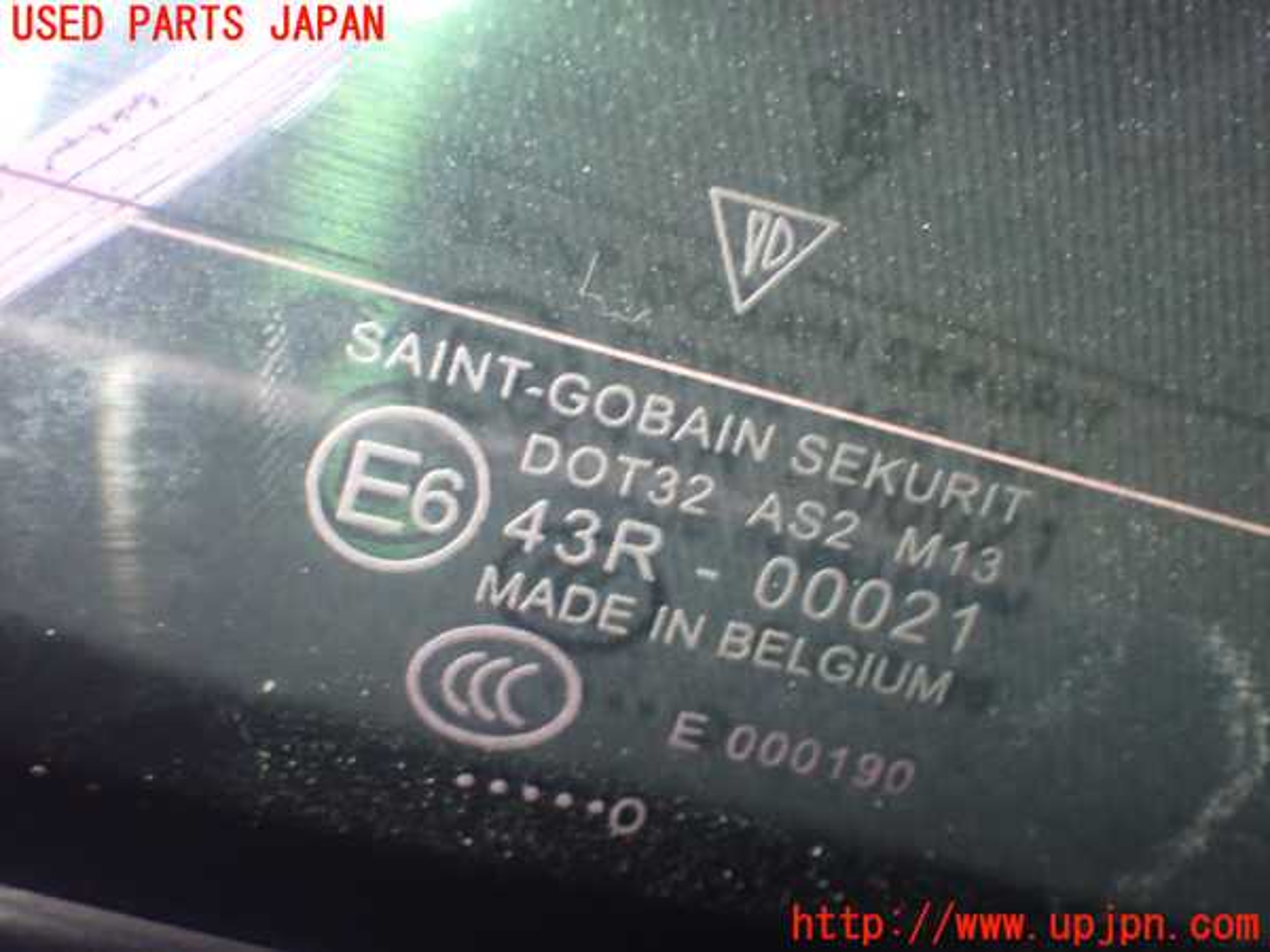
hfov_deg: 35.5
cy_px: 476
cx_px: 635
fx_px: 1981
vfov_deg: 27.0
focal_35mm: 54
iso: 800
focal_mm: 9.65
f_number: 3.3
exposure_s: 1/15
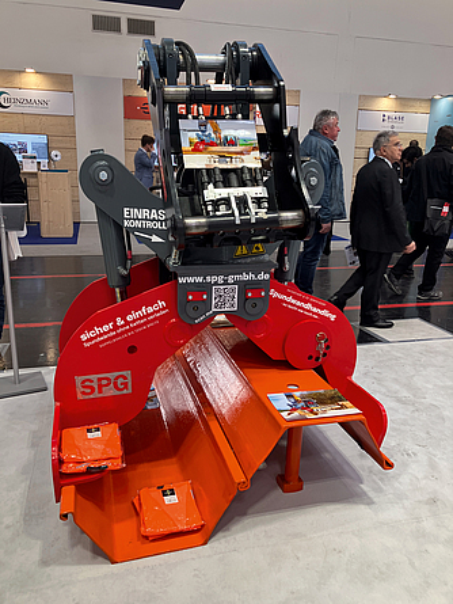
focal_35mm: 28
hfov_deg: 49.8
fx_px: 488
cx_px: 226
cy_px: 302
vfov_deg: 63.4
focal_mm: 3.99
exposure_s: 1/100
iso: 80
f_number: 1.8
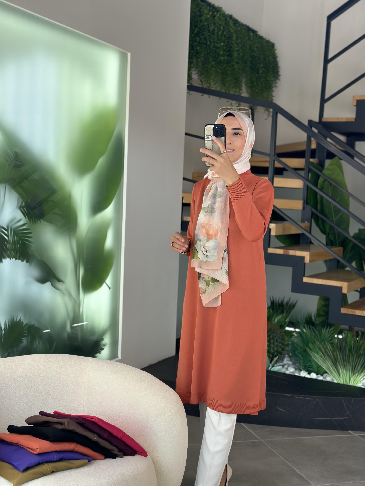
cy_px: 243
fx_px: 675
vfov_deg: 39.7
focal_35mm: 48
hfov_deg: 30.3
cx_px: 182
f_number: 1.78
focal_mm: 6.86
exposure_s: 1/489
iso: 80
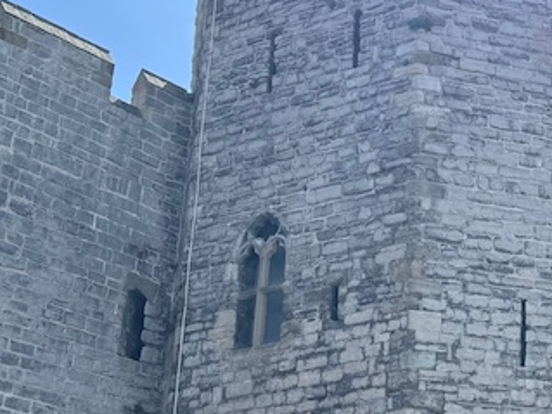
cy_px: 331
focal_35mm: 77
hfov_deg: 23.6
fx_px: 1227
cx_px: 621
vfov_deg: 18.9
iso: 80
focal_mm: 6.76
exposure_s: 1/2445
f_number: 1.78
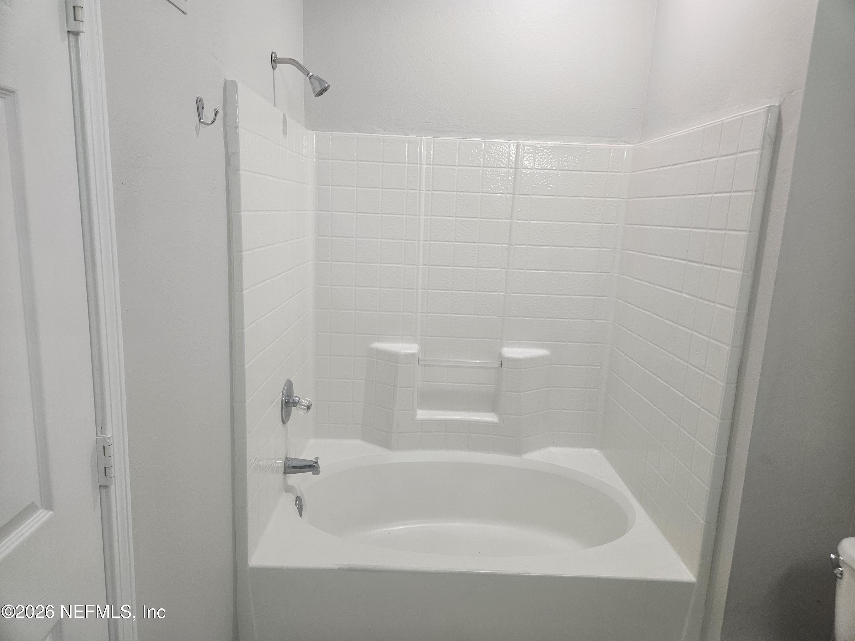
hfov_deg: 73.9
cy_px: 320
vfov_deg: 58.9
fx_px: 568
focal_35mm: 23
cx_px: 428
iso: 160
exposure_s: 1/120
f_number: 1.8
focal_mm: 5.4
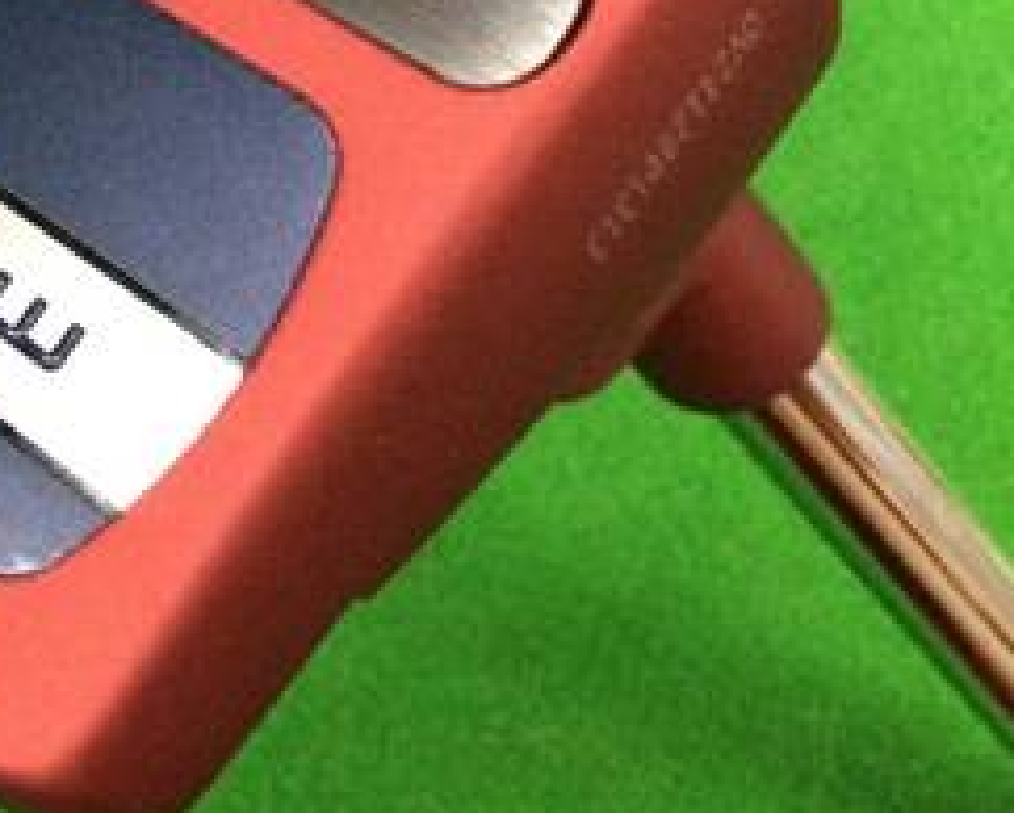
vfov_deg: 18.6
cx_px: -260
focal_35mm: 80
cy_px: -46
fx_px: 2403
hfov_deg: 21.8
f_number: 2.4
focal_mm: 3.3
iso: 200
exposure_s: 1/30
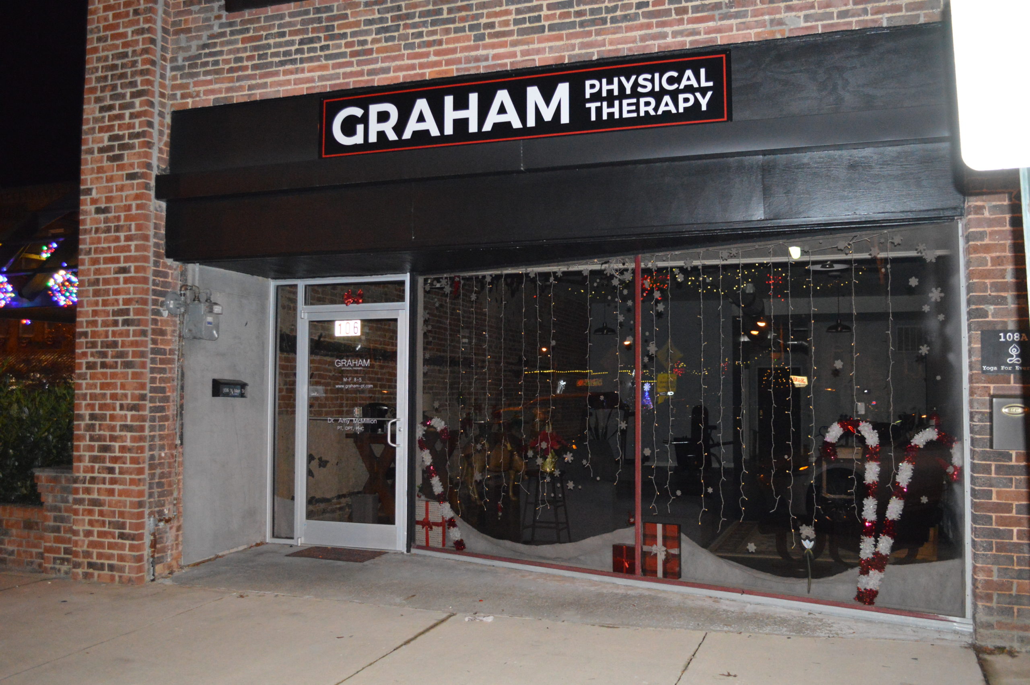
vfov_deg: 39.9
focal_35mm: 33
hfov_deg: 57.3
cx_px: 515
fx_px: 943
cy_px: 342
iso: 3200
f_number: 3.8
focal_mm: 22
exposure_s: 1/60
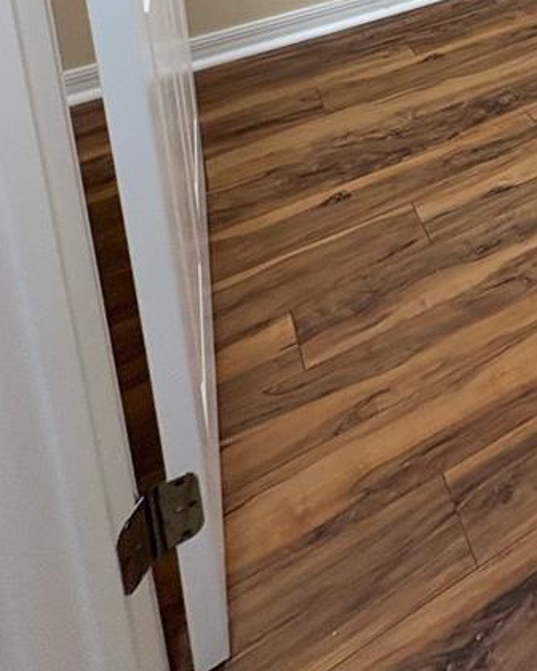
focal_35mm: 39
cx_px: 606
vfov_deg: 32.7
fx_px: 775
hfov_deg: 32.9
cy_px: -232
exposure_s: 1/60
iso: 200
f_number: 2.2
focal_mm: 2.22
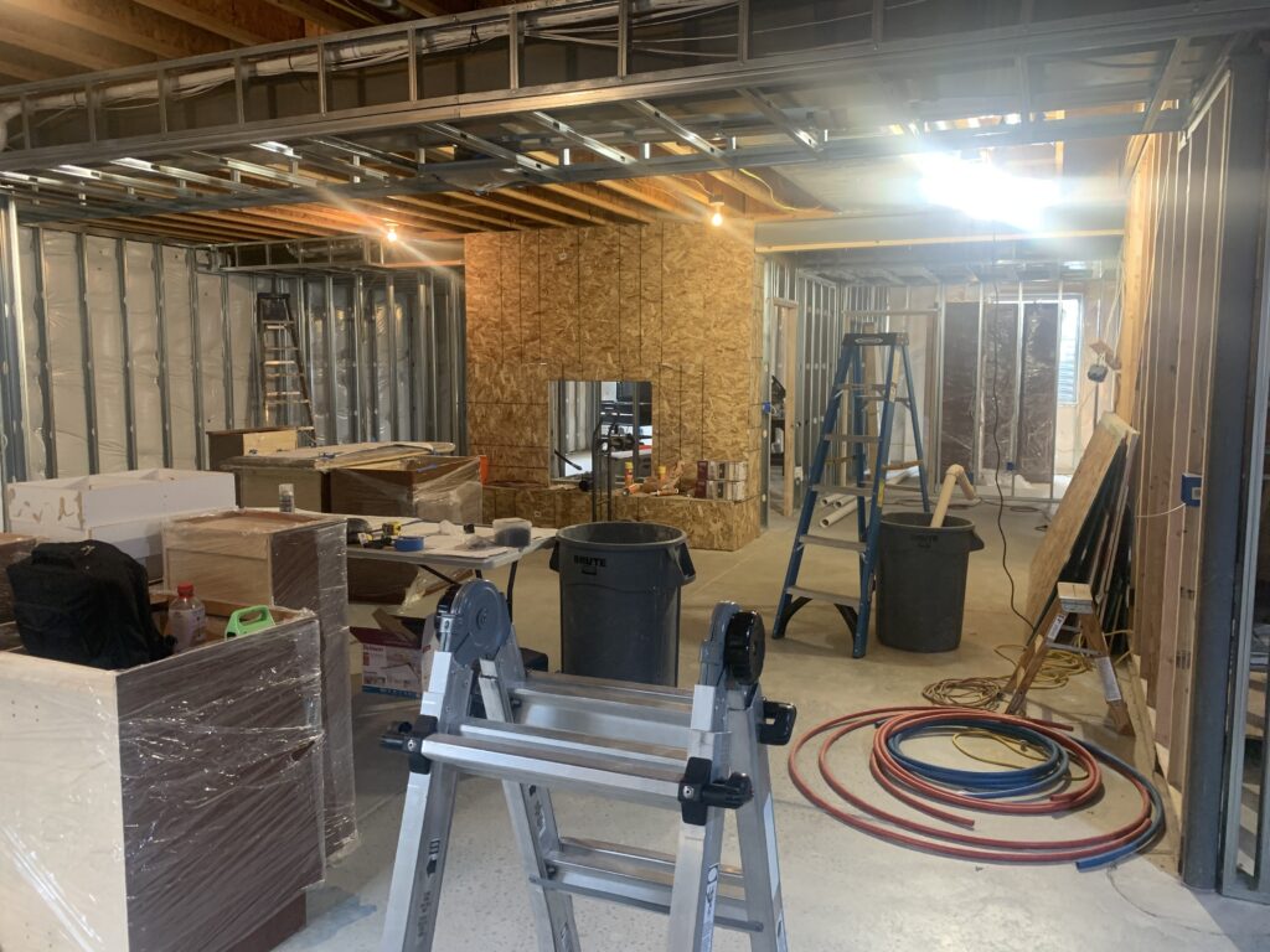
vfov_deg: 53.1
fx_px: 954
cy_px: 476
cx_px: 635
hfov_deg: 67.3
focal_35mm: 26
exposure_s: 1/60
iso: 250
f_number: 1.8
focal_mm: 4.25
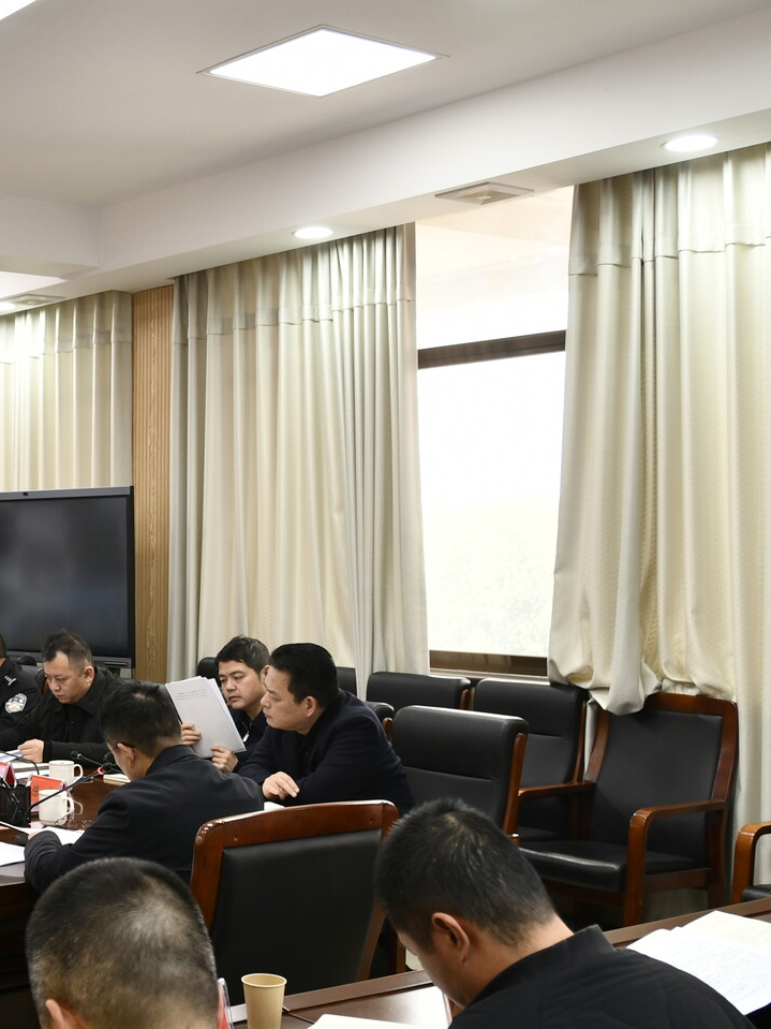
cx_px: -66
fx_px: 1545
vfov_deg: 36.8
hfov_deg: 26.0
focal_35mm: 52
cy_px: 584
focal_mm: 18
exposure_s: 1/30
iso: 180
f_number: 3.5
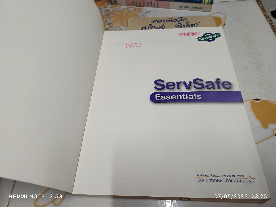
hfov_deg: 71.6
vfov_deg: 56.8
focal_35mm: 24
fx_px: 191
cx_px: 138
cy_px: 104
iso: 876
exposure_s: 1/50
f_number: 1.7
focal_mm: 5.31
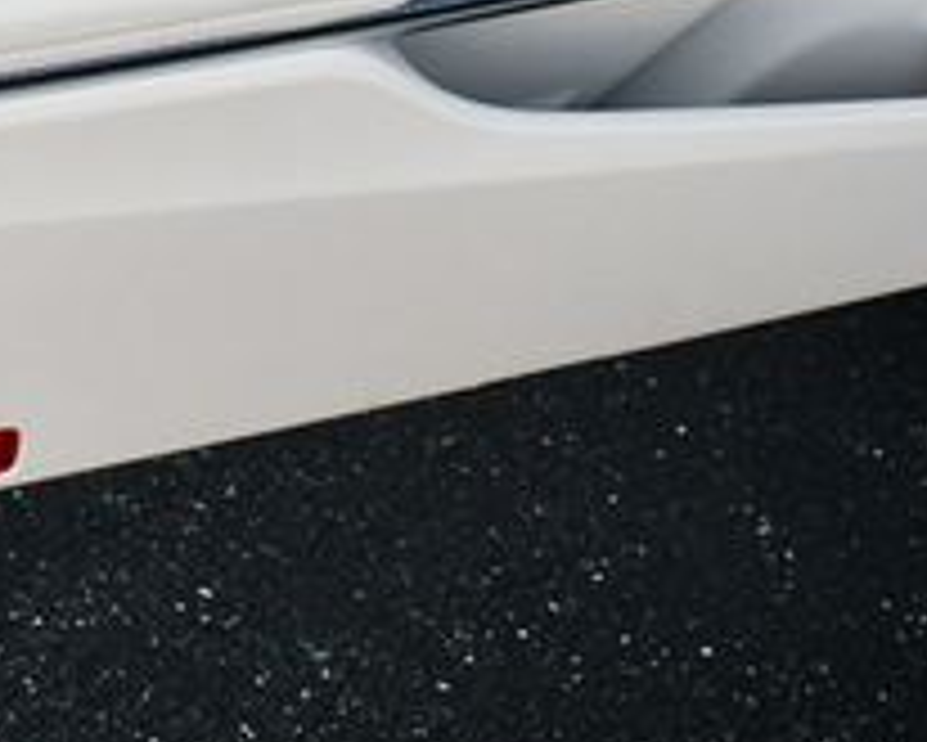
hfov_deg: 18.1
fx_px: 2882
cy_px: -171
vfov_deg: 14.2
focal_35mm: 105
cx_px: 189
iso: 400
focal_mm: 18
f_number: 4.5
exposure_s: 1/250
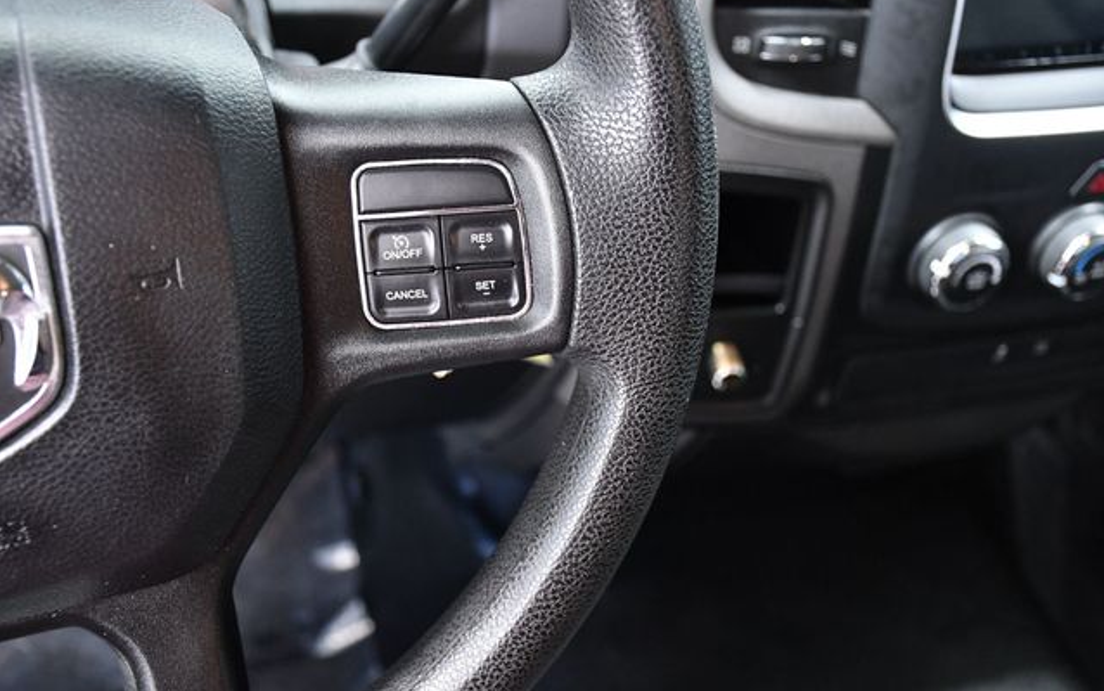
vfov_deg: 28.0
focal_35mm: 46
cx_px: 552
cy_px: 326
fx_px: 1384
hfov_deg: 43.5
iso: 2500
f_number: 4
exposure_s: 1/25
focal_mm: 30
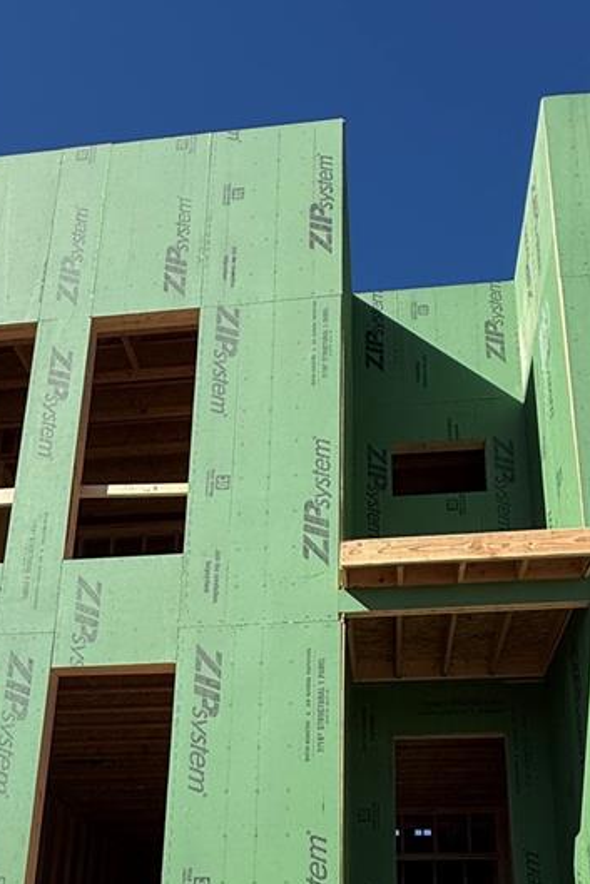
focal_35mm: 33
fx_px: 811
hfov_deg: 40.0
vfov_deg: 50.2
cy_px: 810
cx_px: 301
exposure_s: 1/2165
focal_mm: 2.22
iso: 50
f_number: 2.2
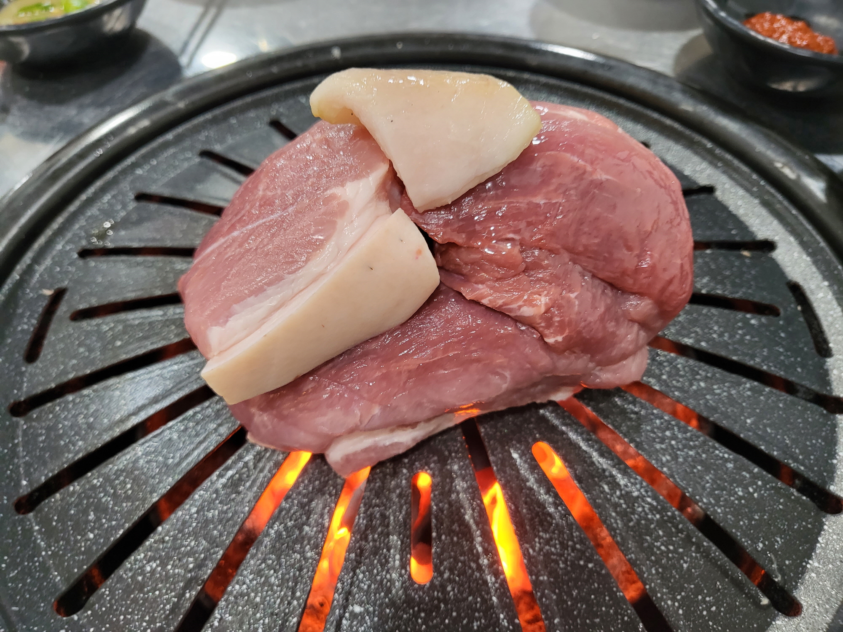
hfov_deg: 67.3
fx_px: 633
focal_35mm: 26
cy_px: 316
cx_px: 422
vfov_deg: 53.1
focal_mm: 4.25
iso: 200
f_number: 1.8
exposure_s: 1/40
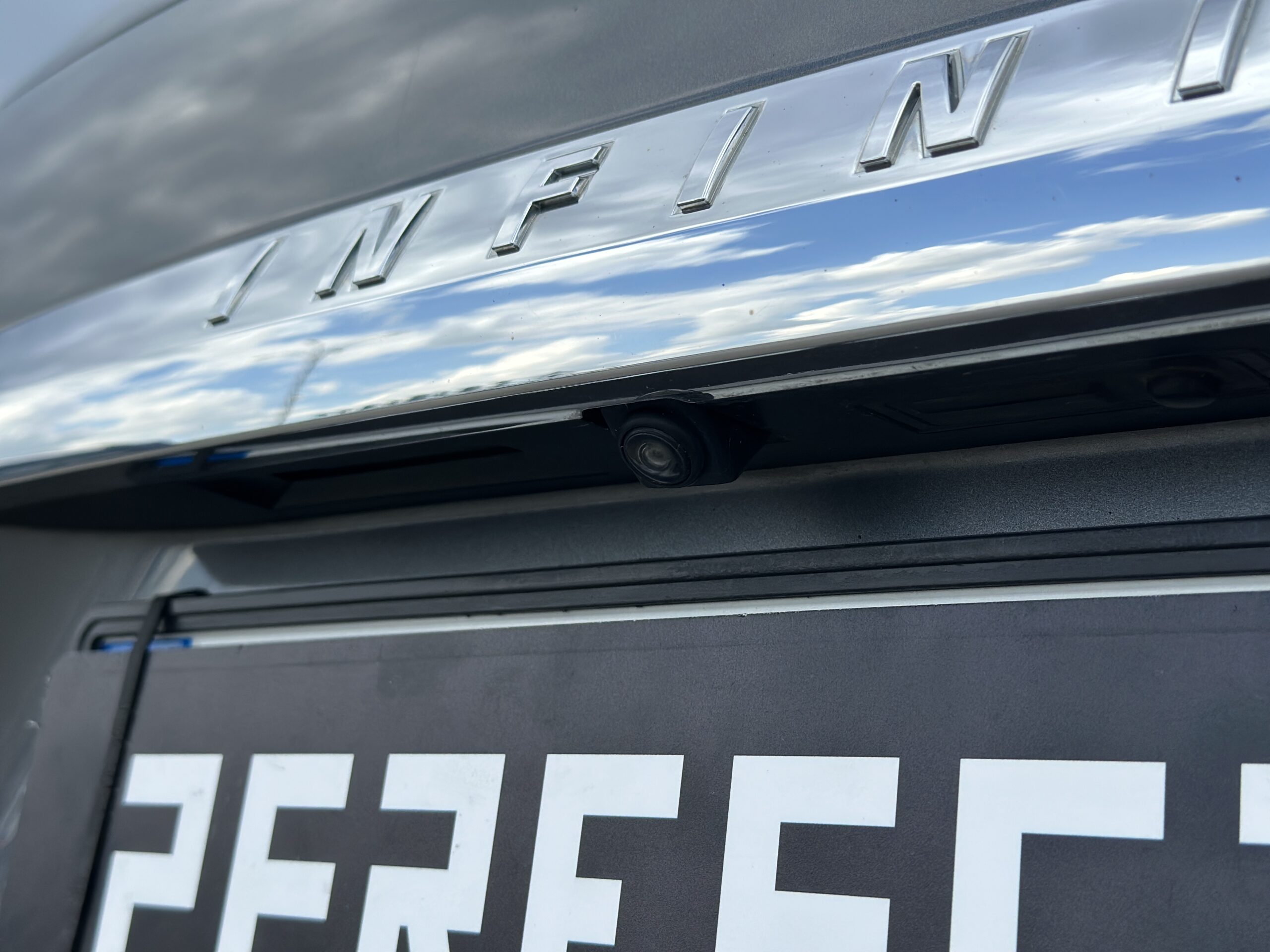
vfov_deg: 30.3
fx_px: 1761
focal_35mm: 48
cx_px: 635
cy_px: 476
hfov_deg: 39.7
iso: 100
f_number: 1.78
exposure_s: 1/2469
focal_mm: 6.86
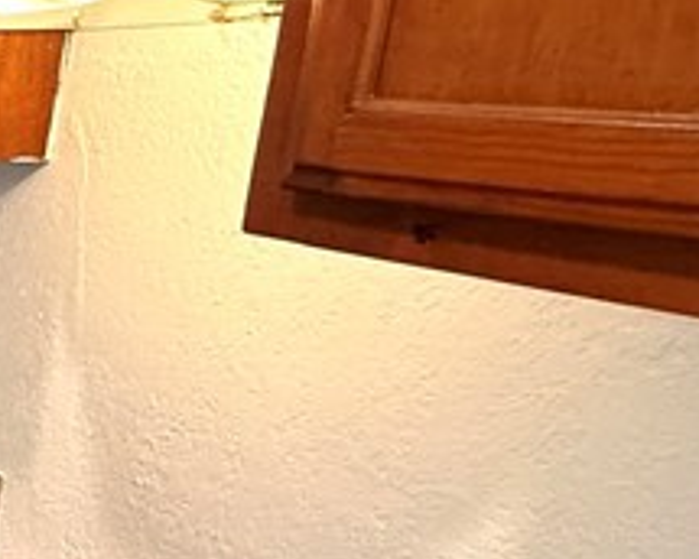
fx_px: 1345
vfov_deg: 23.4
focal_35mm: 65
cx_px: -823
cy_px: 387
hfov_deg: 17.1
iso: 250
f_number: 2.2
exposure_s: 1/60
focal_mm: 2.22
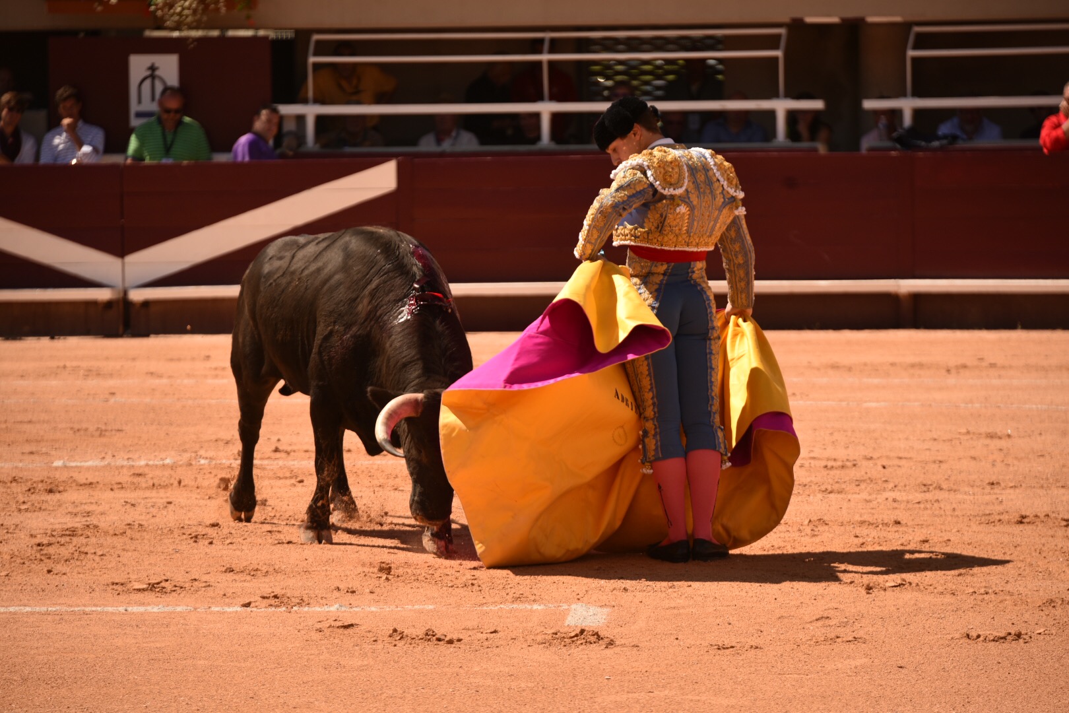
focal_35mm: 200
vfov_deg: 6.9
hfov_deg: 10.3
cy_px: 356
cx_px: 534
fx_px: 5938
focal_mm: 200
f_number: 5.6
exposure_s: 1/1000
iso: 200
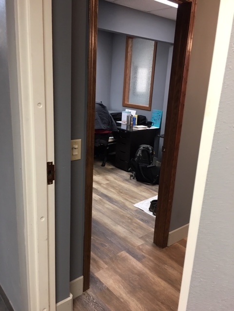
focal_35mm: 29
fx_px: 261
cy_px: 156
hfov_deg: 48.2
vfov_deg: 61.7
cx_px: 117
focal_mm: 4.15
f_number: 2.2
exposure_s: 1/15
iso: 80
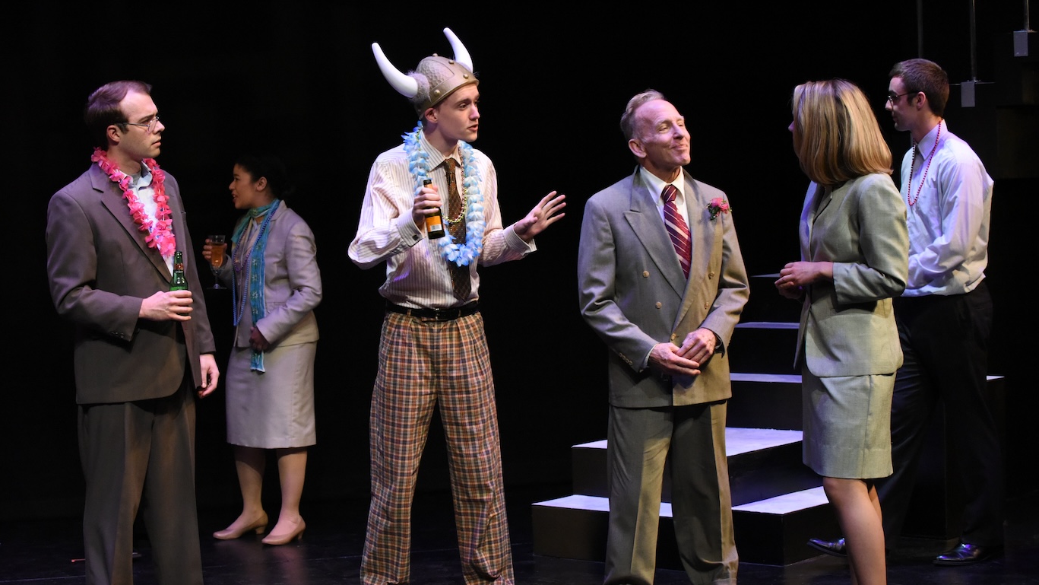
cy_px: 348
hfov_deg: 28.6
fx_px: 2039
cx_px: 524
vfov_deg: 16.3
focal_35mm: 74
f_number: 6.3
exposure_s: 1/160
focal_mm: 70
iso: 6400
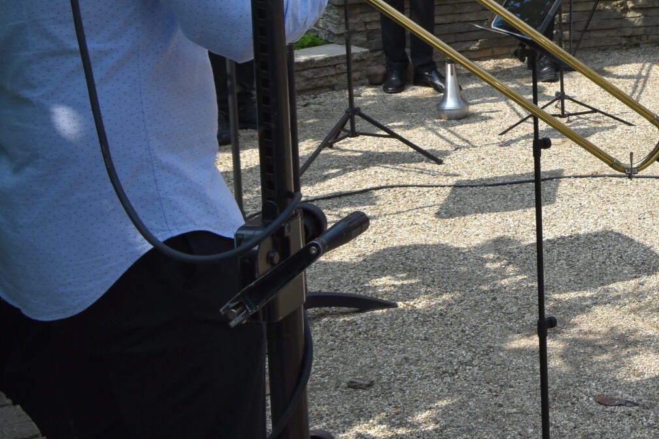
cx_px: 677
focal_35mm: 91
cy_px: -14
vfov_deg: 14.7
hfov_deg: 21.5
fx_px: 1665
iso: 200
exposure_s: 1/320
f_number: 9
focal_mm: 24
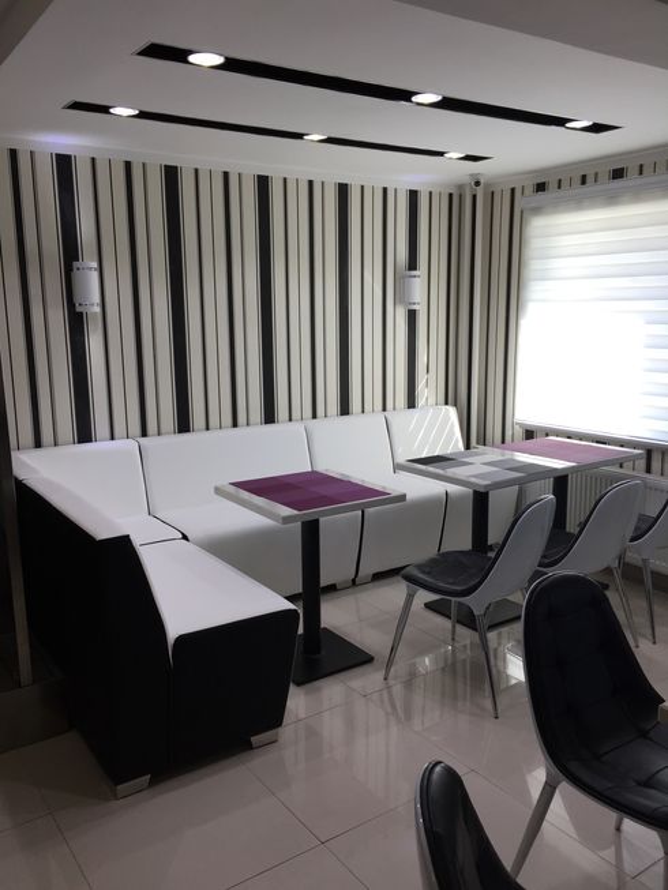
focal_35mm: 29
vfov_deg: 61.7
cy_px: 445
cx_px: 334
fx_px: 746
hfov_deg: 48.2
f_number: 2.2
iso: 32
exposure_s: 1/151
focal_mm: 4.15
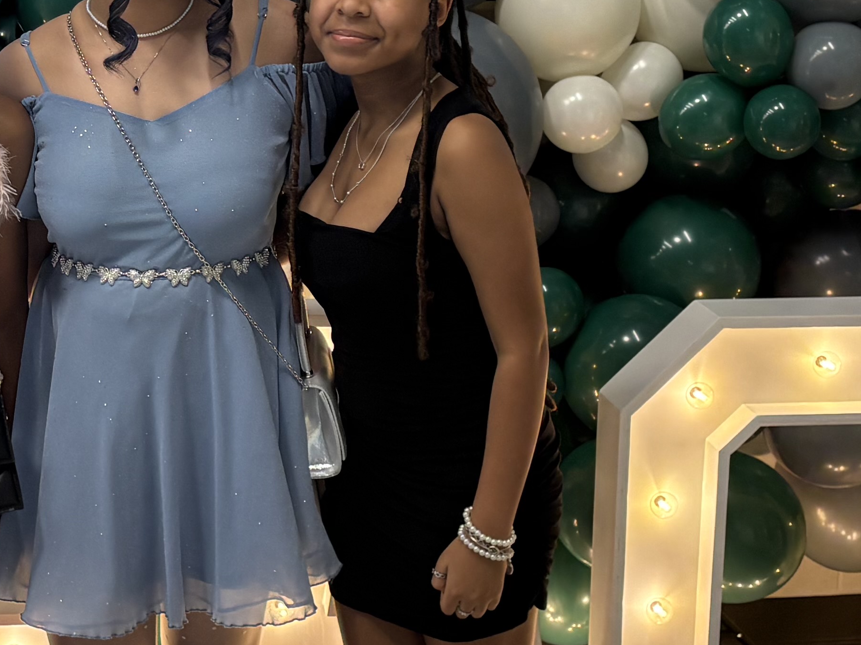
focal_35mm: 82
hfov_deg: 23.5
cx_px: 180
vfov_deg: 18.0
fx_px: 2039
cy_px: 267
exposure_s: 1/60
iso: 200
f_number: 1.6
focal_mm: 5.96
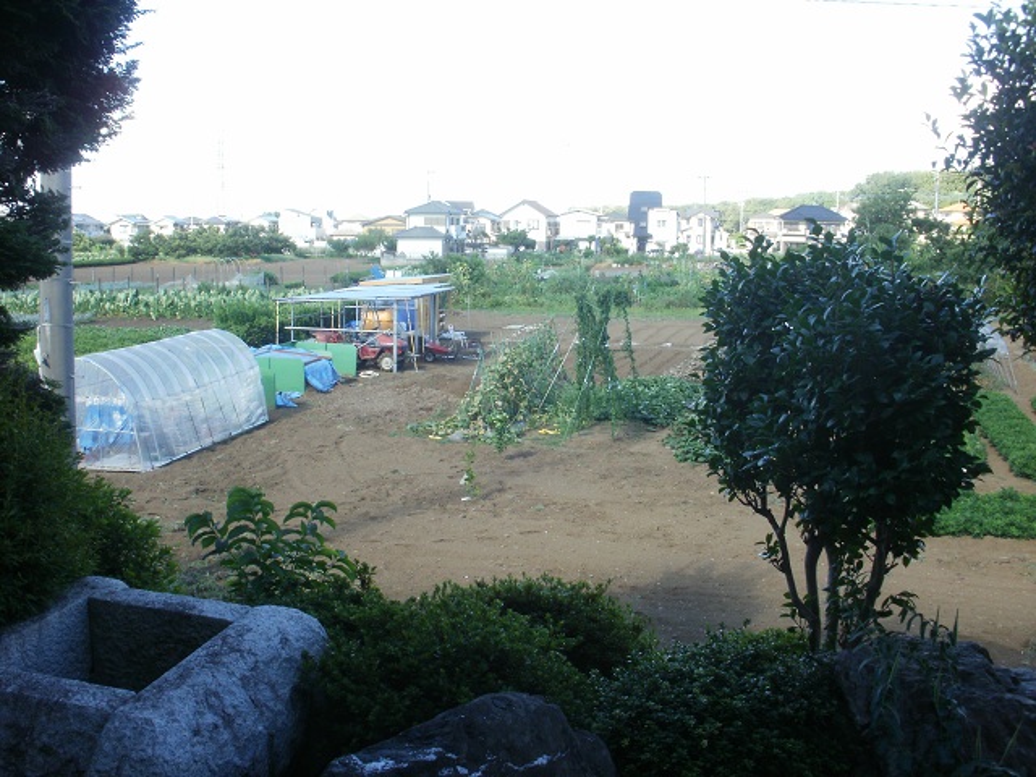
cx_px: 518
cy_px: 388
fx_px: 1077
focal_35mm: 36
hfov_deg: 51.4
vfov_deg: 39.7
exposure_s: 1/80
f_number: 5.6
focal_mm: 6.3
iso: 100
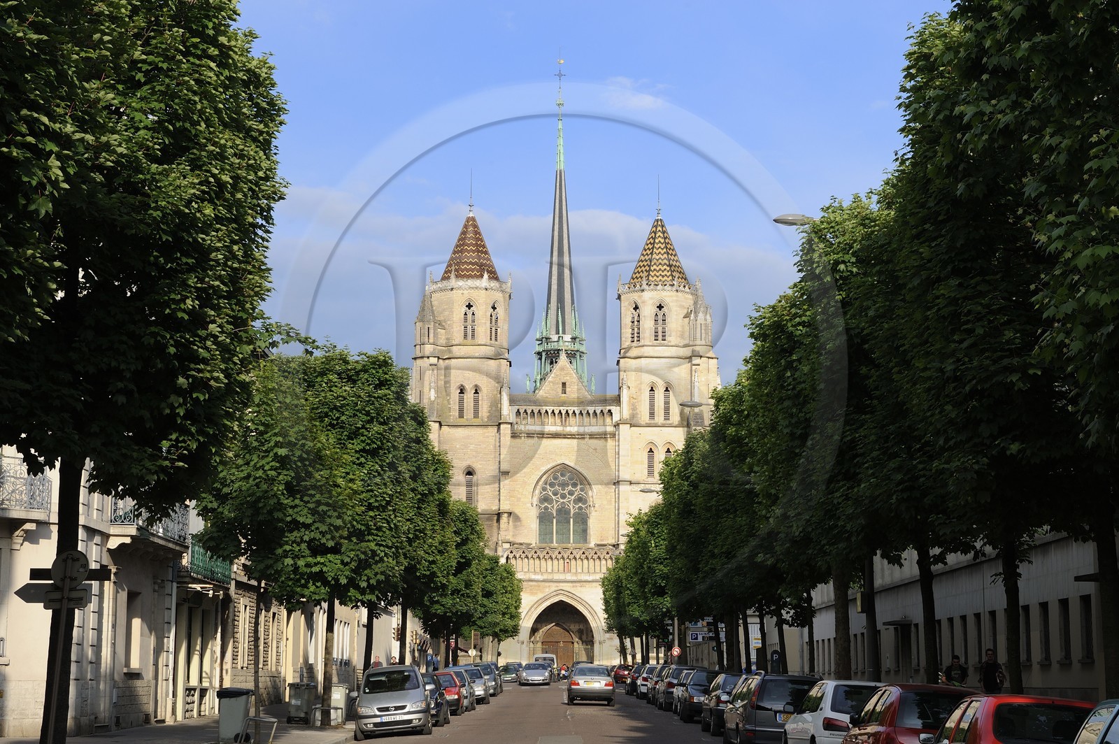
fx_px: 2174
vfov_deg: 19.4
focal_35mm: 70
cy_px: 372
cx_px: 560
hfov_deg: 28.9
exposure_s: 1/160
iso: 200
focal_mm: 70
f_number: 13
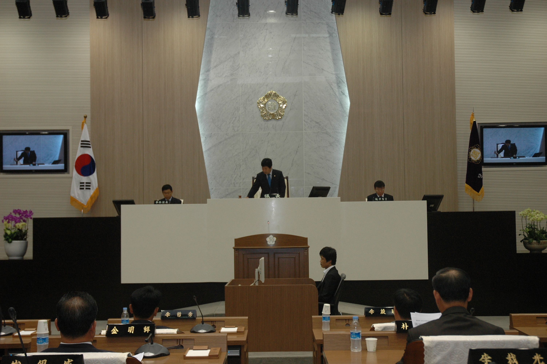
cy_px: 182
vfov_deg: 26.4
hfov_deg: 38.9
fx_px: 774
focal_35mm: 51
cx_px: 274
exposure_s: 1/100
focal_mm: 34
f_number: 5
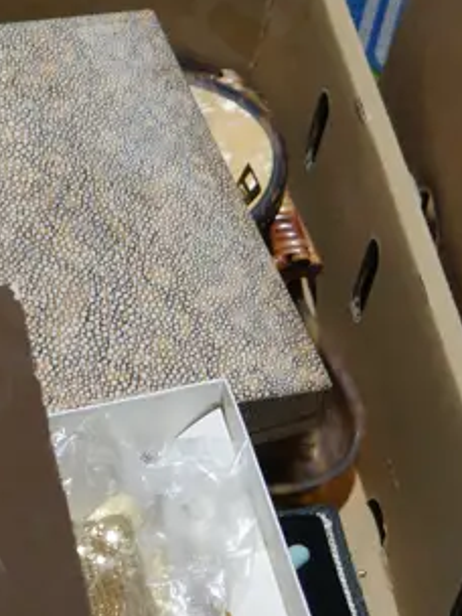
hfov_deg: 14.4
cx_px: -15
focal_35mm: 101
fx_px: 1797
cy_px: 353
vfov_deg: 19.4
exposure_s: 1/100
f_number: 3.6
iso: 200
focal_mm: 15
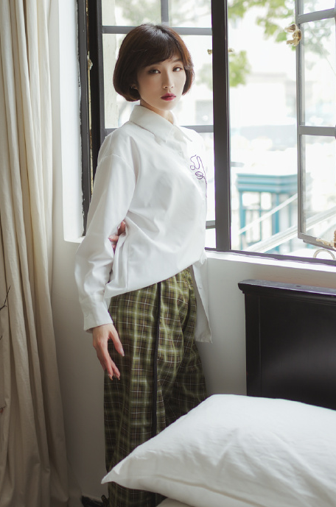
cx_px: 147
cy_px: 202
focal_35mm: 61
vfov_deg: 32.9
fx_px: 858
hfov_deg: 22.1
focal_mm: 35
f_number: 2
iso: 200
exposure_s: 1/200
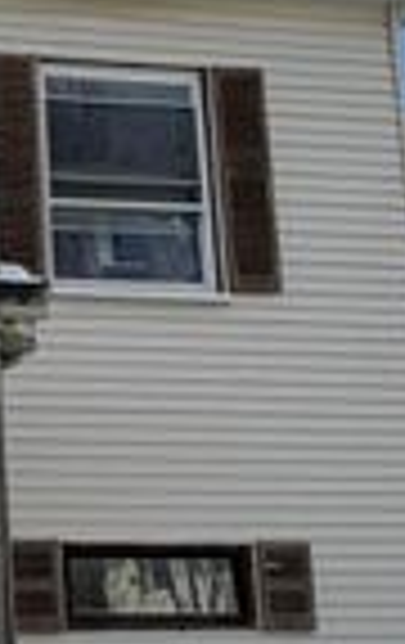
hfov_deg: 15.0
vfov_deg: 28.8
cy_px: 547
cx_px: -436
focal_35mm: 69
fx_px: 1212
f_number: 2.2
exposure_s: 1/770
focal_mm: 2.22
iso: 32
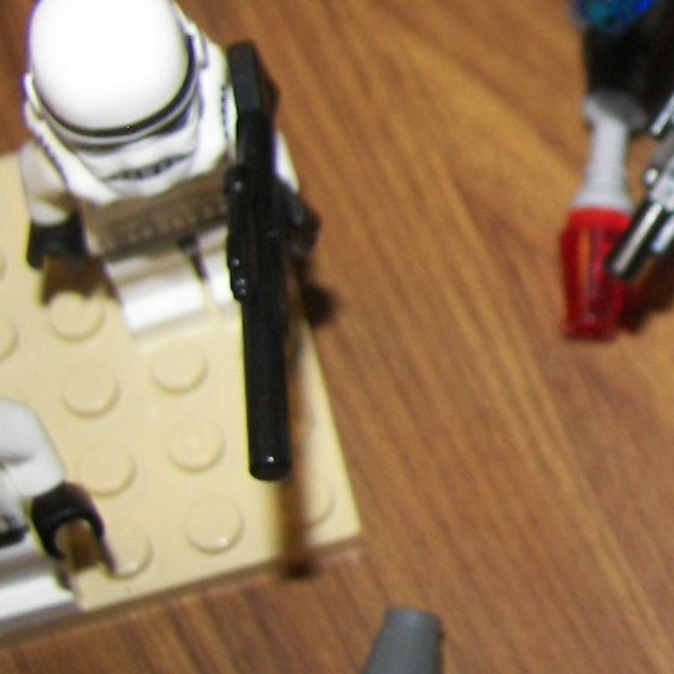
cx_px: 900
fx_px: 1983
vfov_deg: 19.2
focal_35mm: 90
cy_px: 237
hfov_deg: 17.9
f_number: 2.8
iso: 100
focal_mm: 6
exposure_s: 1/30
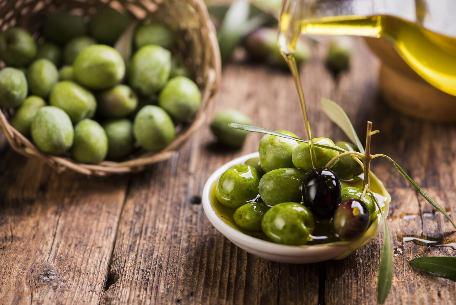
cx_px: 228
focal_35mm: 105
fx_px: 1330
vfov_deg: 13.1
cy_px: 152
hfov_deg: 19.4
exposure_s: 1/125
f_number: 5.6
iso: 64
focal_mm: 105
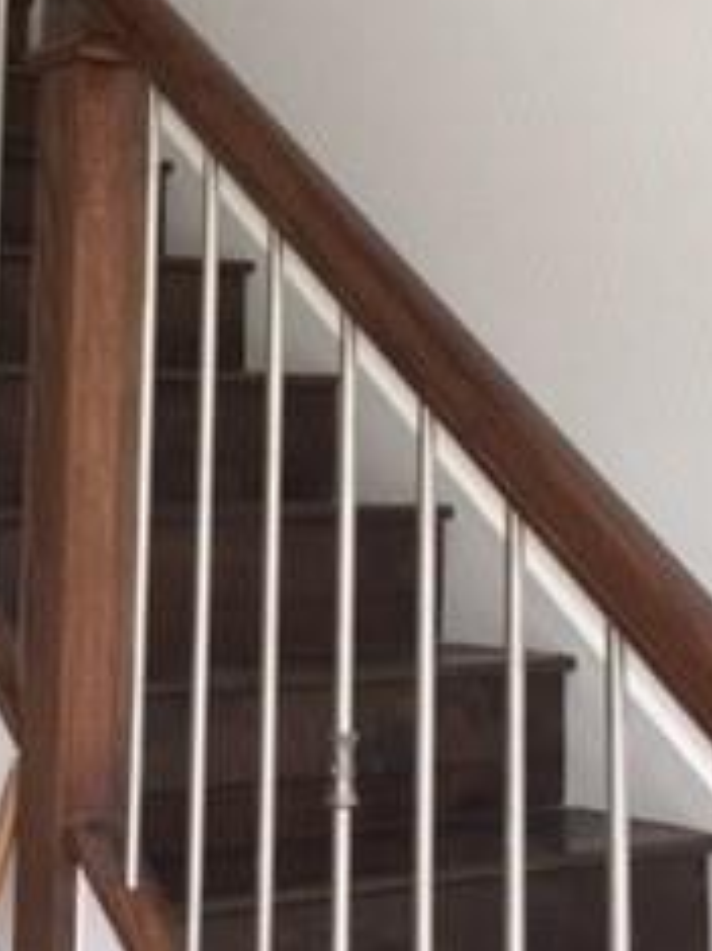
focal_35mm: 79
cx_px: 235
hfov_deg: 18.6
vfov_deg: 24.3
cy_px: 190
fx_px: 2169
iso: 32
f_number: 2.2
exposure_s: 1/30
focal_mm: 4.15
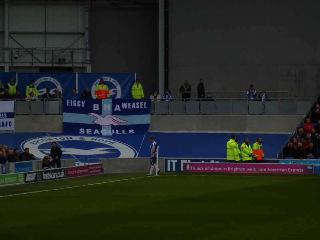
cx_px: 160
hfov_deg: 6.1
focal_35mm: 327
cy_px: 120
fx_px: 3023
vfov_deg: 4.5
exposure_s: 1/100
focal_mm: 58.6
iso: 160
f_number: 5.8
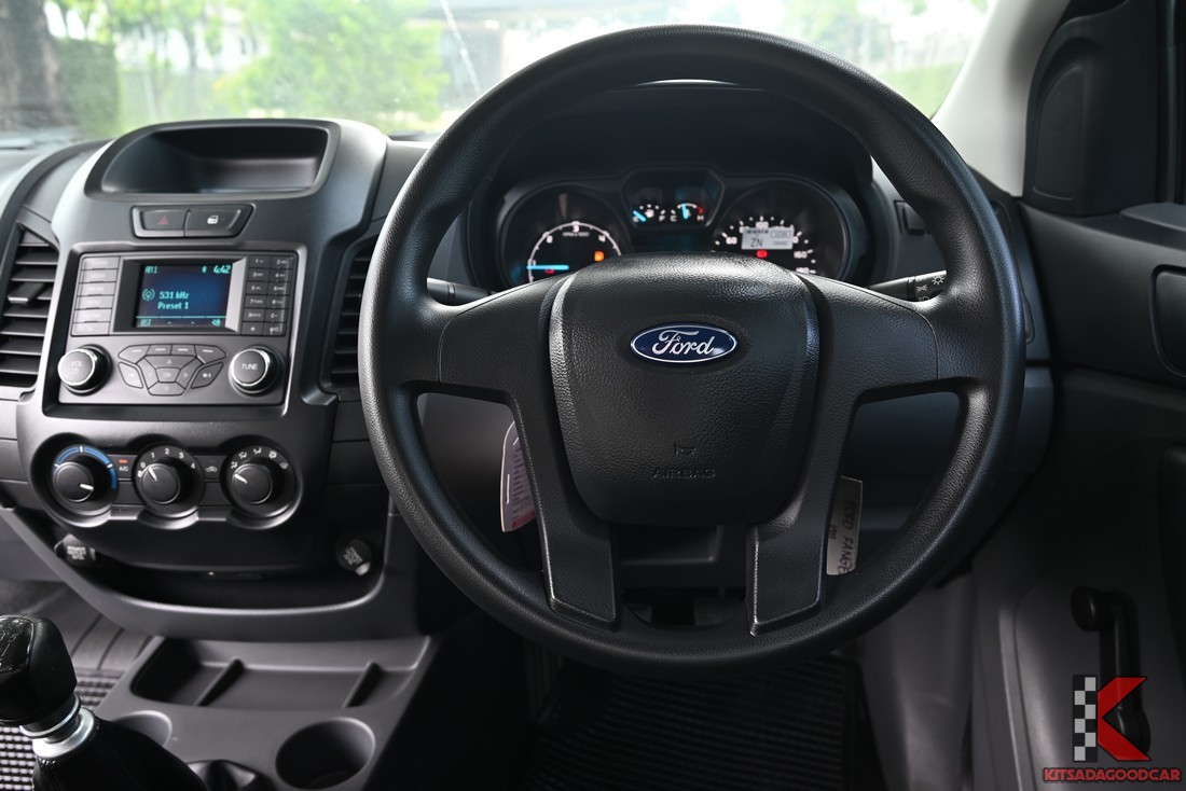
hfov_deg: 73.7
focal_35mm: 24
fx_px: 791
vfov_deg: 53.2
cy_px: 396
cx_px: 593
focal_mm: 24
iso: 280
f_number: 5.6
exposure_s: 1/30
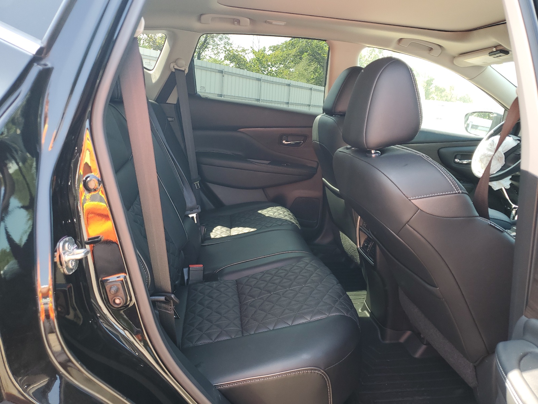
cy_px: 202
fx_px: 404
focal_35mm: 26
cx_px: 269
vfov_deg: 53.1
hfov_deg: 67.3
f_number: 1.5
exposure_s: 1/128
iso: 50
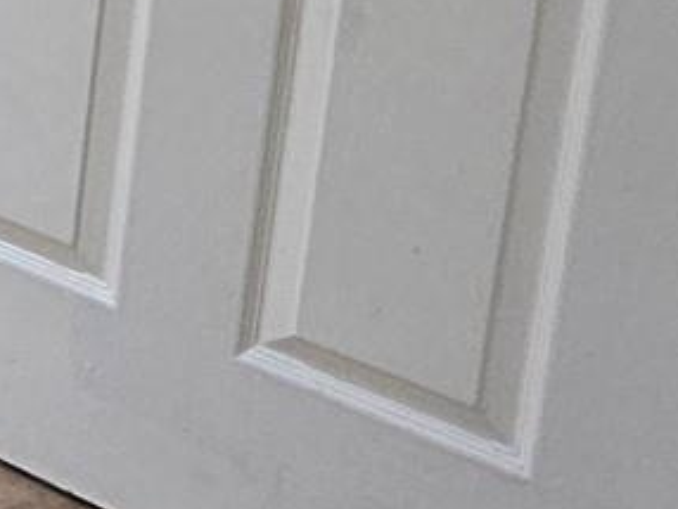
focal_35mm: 93
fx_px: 1823
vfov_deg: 12.9
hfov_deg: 14.9
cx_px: -861
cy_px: -644
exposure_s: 1/60
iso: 200
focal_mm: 2.2
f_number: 2.2
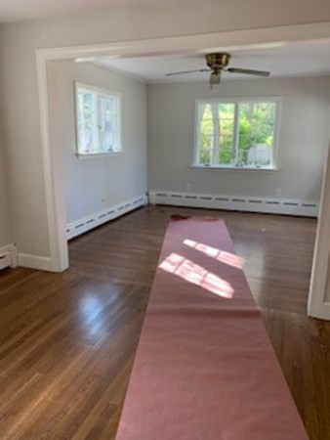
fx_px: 330
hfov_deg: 53.1
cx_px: 165
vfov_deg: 67.3
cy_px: 220
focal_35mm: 26
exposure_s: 1/121
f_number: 1.8
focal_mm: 4.25
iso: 80
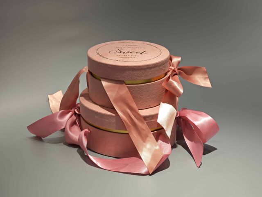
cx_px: 131
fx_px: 568
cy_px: 98
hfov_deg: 26.0
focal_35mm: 75
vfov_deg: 19.6
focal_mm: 10.1
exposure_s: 1/100
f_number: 2
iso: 125
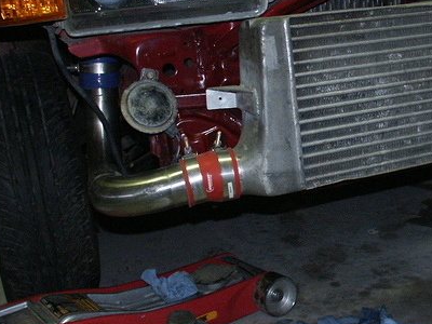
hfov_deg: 32.2
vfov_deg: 25.2
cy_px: 121
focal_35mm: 58
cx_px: 352
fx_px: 724
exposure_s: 1/30
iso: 200
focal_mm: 7.65
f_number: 2.8
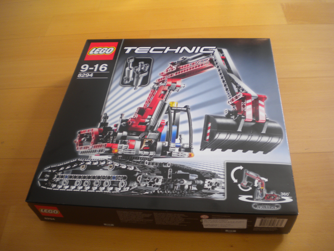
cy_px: 126
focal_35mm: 35
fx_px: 338
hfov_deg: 52.6
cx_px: 167
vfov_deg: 40.7
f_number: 3.1
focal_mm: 6.3
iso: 80
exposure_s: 1/14.4
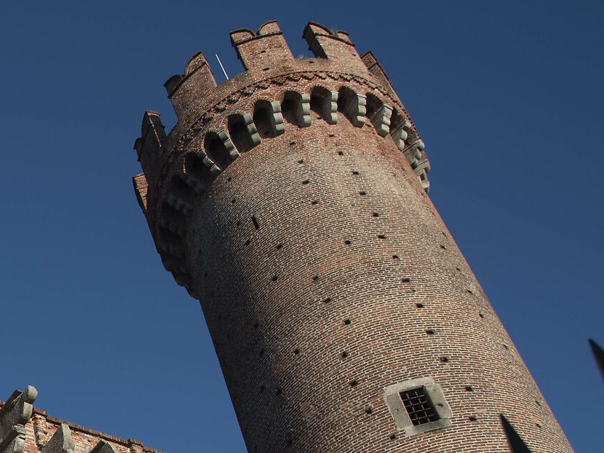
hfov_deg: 26.5
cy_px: 527
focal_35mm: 65
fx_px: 1134
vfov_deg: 21.2
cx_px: -123
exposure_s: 1/500
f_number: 8
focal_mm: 24
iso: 220
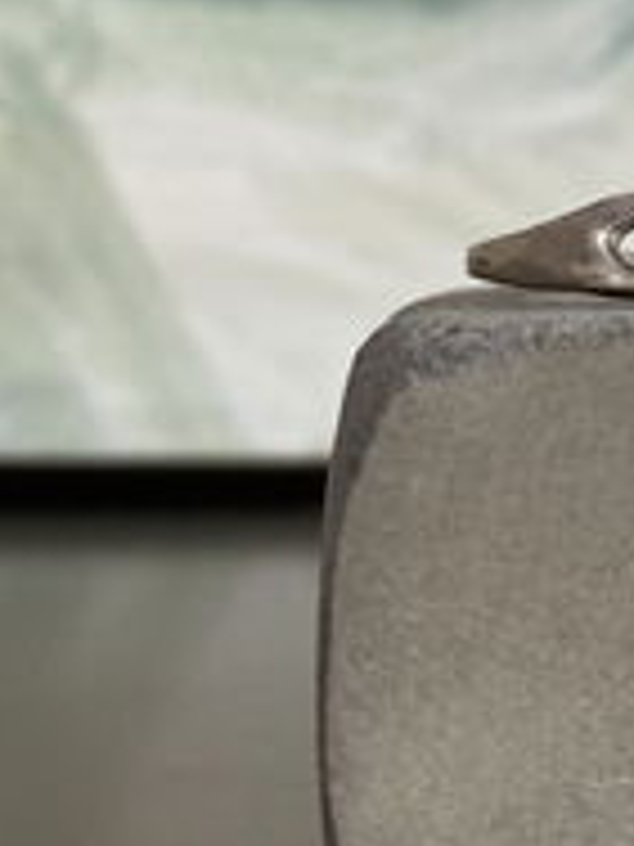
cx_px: 670
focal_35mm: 71
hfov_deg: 19.9
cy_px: 110
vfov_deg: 26.6
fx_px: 1734
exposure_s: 1/112
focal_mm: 4.25
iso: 125
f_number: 1.8
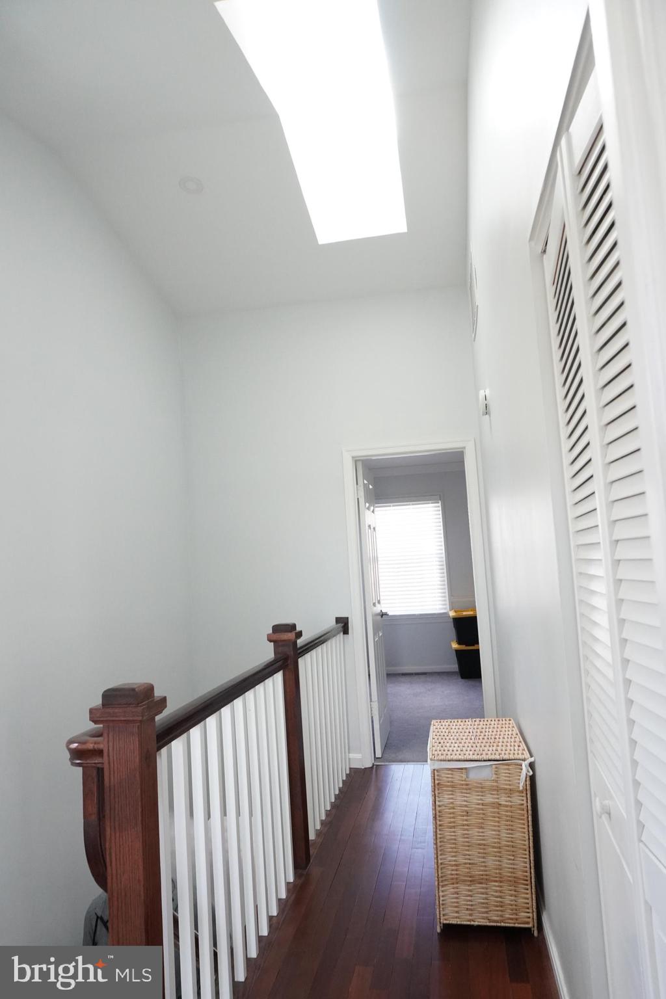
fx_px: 666
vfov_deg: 73.7
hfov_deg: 53.1
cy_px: 500
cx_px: 333
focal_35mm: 24
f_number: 6.3
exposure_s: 1/100
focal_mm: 16
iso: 2000
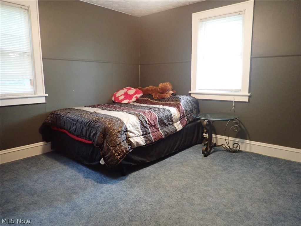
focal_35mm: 25
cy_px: 113
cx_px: 150
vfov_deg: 54.9
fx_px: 217
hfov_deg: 69.4
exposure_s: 1/30
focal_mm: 4.5
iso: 800
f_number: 2
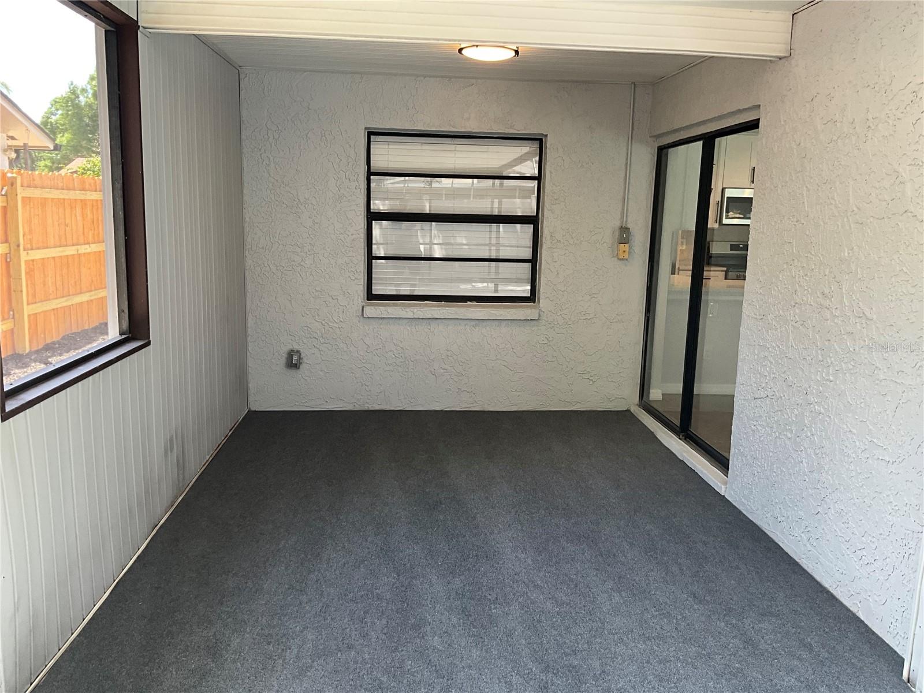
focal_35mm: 29
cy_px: 346
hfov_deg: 61.7
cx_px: 462
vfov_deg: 48.2
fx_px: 774
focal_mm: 3
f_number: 1.8
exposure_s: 1/122
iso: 50
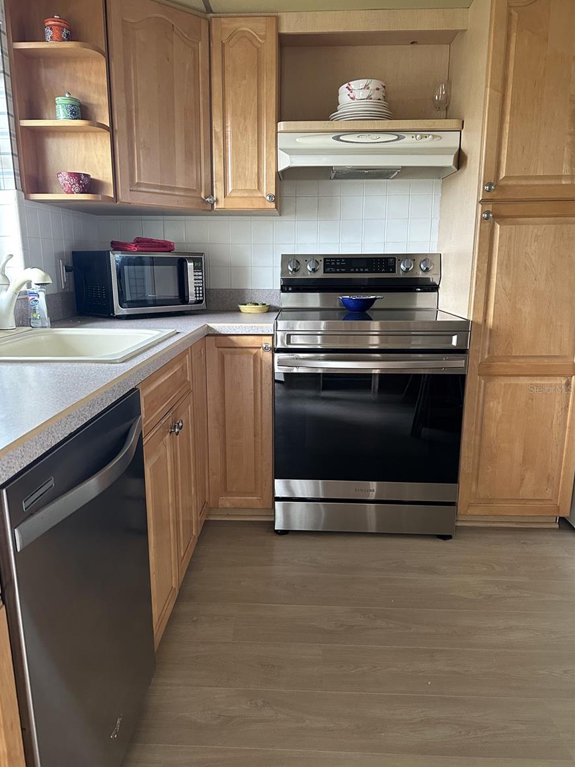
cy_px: 389
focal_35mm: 25
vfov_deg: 69.4
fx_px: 554
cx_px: 276
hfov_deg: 54.9
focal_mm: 6.86
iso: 500
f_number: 1.78
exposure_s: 1/60
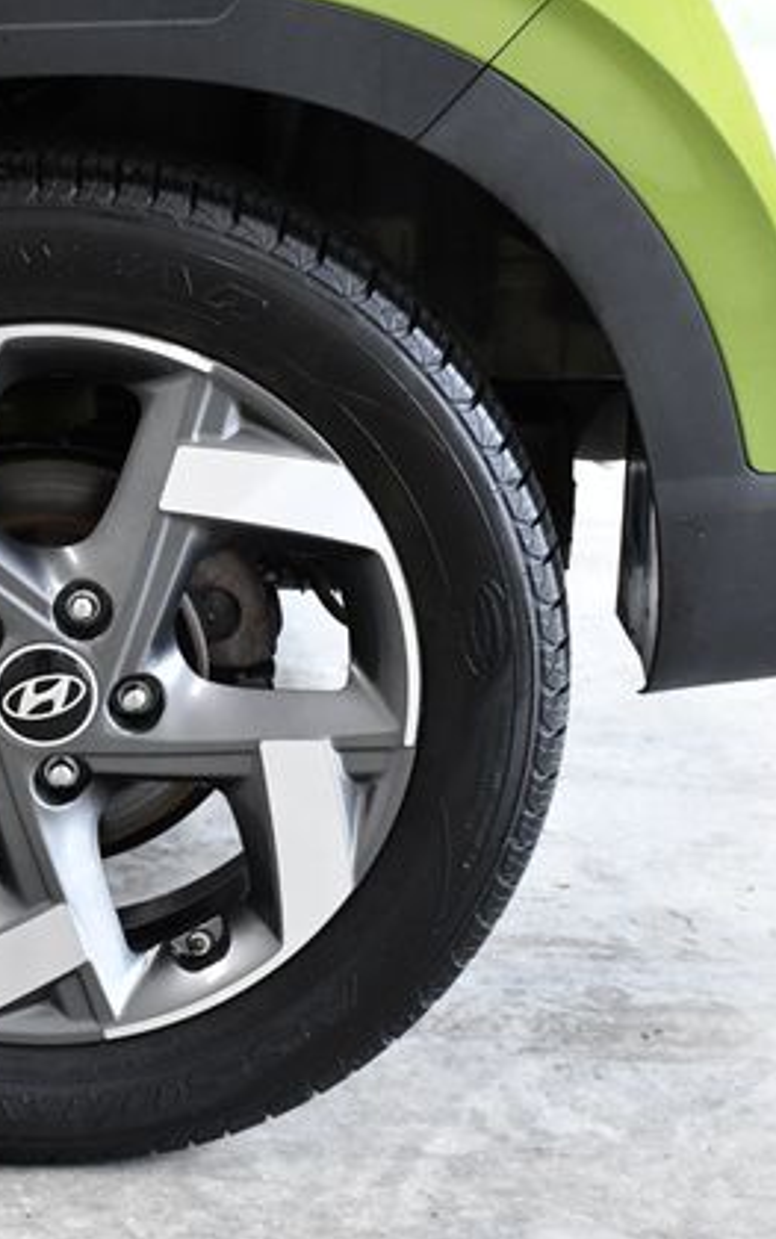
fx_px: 3514
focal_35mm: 104
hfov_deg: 12.5
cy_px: 622
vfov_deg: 20.0
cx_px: 50
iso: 2500
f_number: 9
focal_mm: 45
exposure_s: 1/320
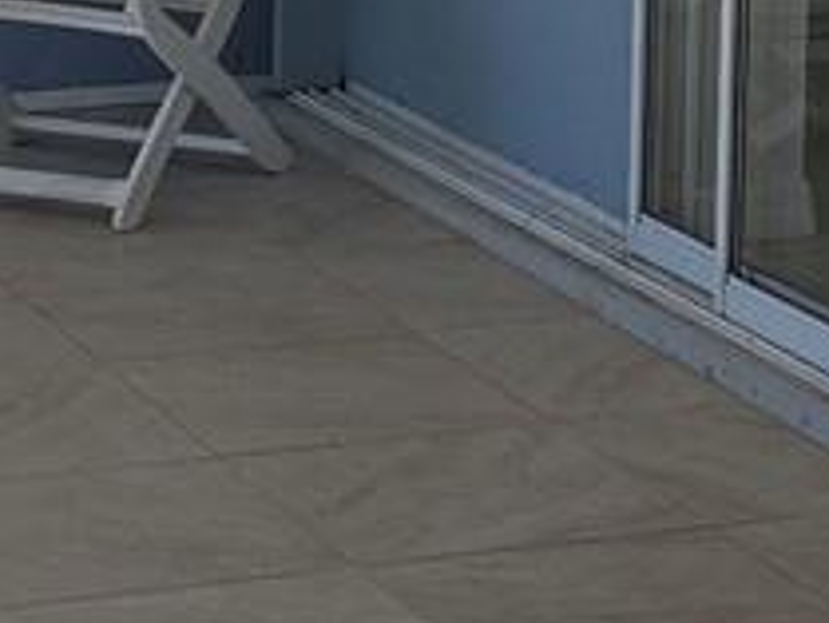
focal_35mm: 176
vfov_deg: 8.3
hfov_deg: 11.2
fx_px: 4217
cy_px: -179
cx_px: 440
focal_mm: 6.3
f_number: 1.7
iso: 12
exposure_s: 1/405
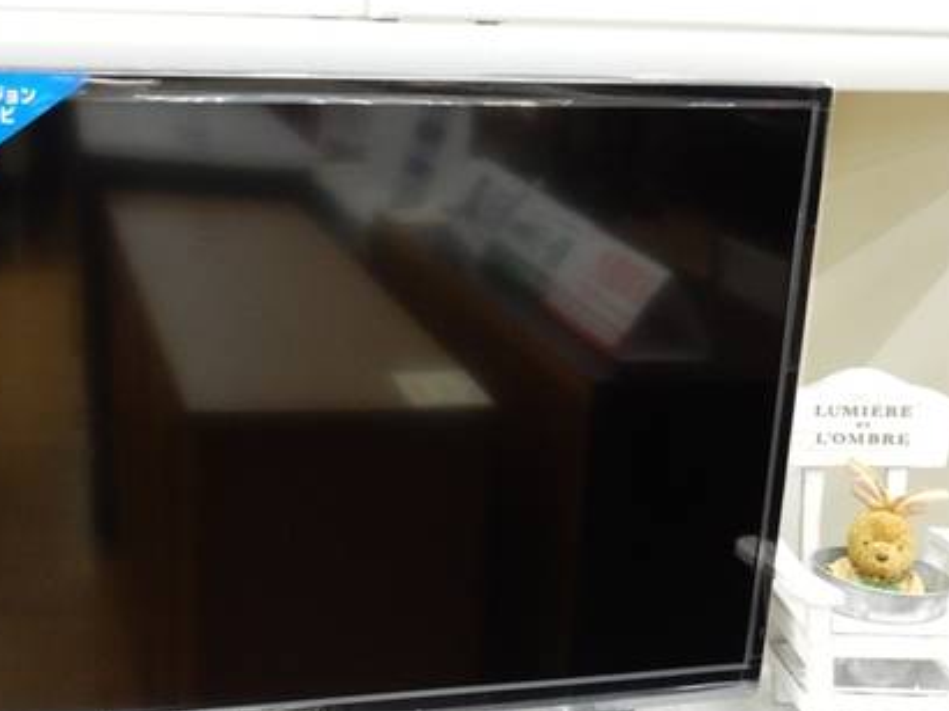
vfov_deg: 23.1
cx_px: 326
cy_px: 489
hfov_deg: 30.5
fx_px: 1726
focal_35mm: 63
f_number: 4.2
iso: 400
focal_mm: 7.6
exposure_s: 1/30
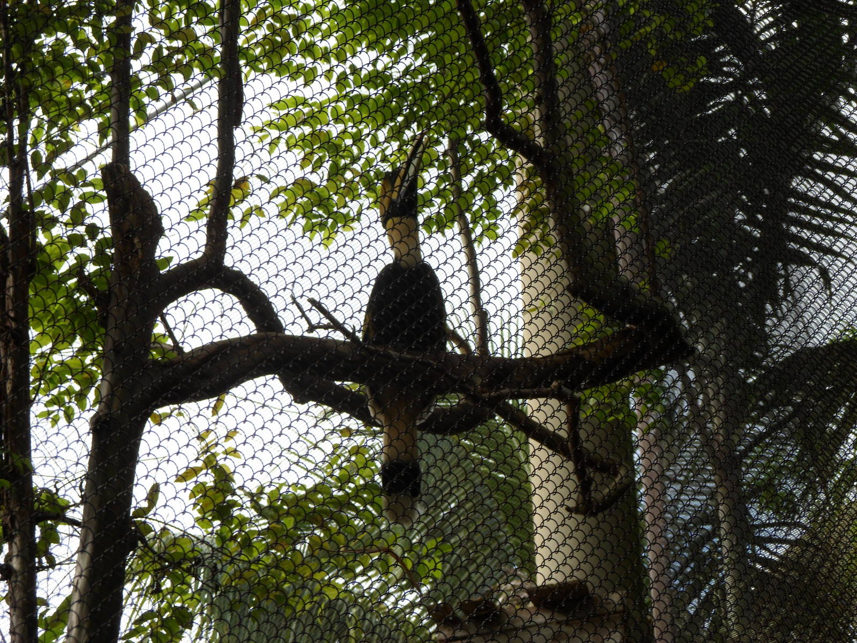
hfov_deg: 18.7
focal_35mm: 105
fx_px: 2600
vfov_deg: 14.1
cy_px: 322
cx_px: 428
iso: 80
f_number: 5.3
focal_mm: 17.7
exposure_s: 1/125
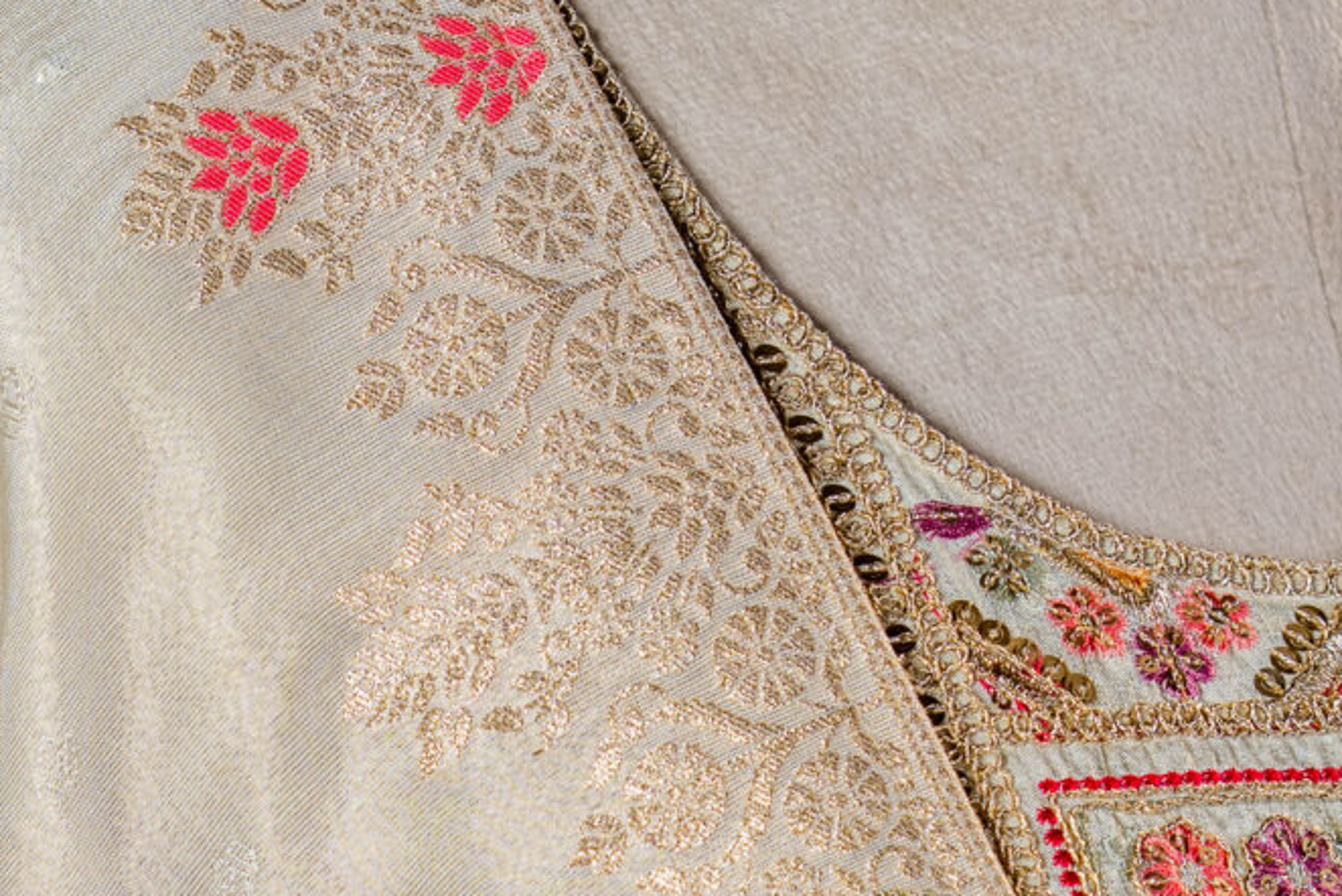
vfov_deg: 6.0
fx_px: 8540
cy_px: 1220
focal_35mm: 229
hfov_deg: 8.9
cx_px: 1210
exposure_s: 1/100
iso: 100
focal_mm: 79
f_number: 7.1
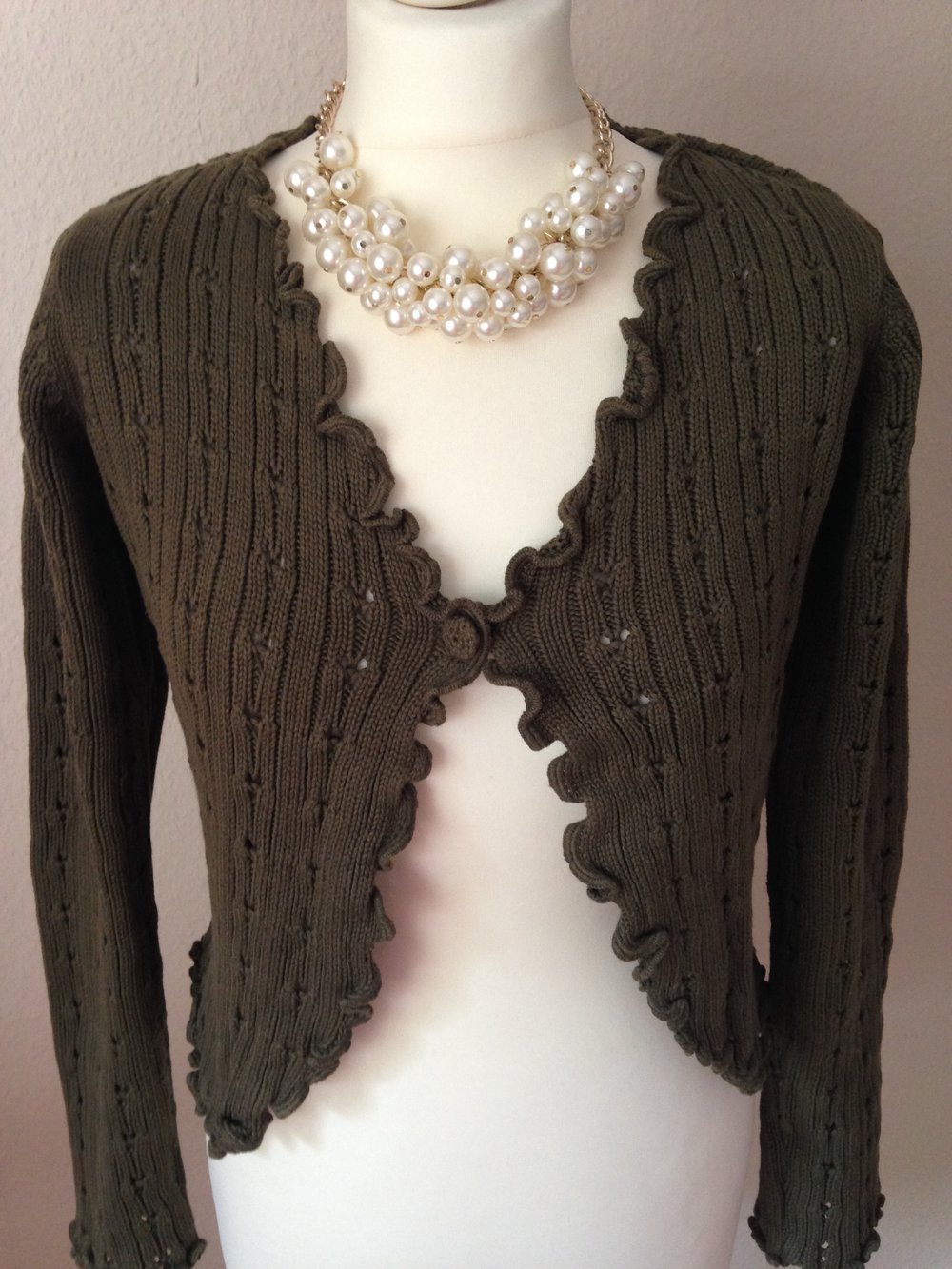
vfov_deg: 55.3
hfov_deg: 43.0
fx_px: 1210
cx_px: 476
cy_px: 634
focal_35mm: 33
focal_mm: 4.12
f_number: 2.4
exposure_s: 1/20
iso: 160
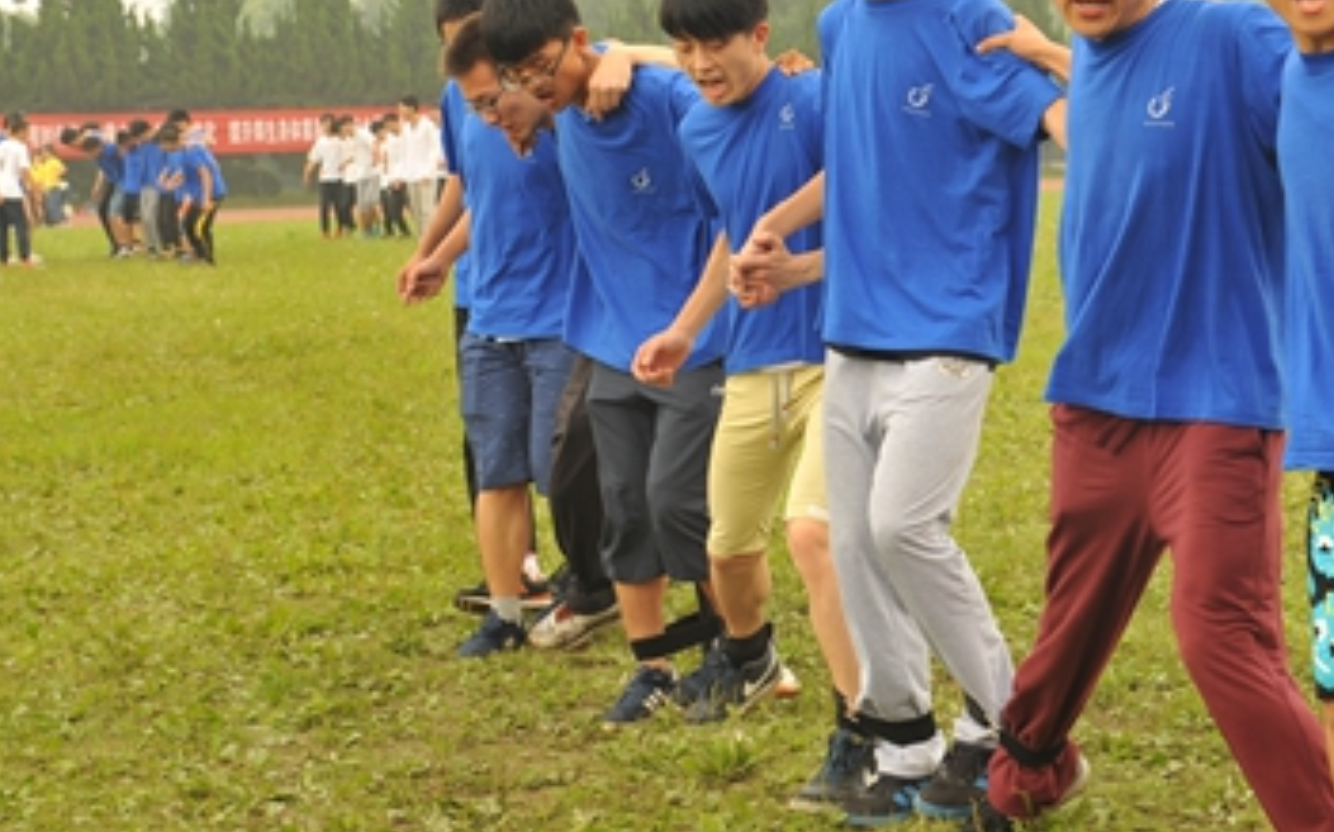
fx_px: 3161
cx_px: 1019
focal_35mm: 87
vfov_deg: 14.9
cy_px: 226
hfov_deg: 23.6
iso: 320
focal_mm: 50
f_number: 6.3
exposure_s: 1/320
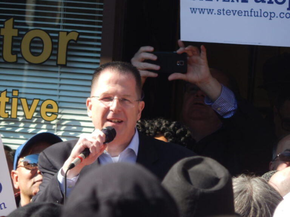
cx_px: 145
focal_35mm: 675
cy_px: 108
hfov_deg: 2.9
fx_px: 5655
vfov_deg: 2.2
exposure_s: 1/200
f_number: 5.8
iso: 125
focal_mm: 120
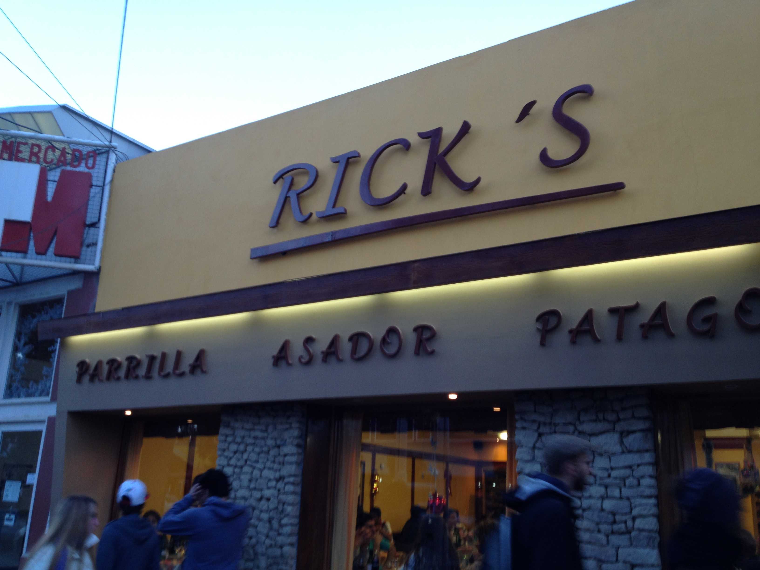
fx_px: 768
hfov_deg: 52.6
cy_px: 285
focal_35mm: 35
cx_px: 380
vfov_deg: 40.7
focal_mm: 4.28
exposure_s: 1/24
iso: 50
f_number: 2.4
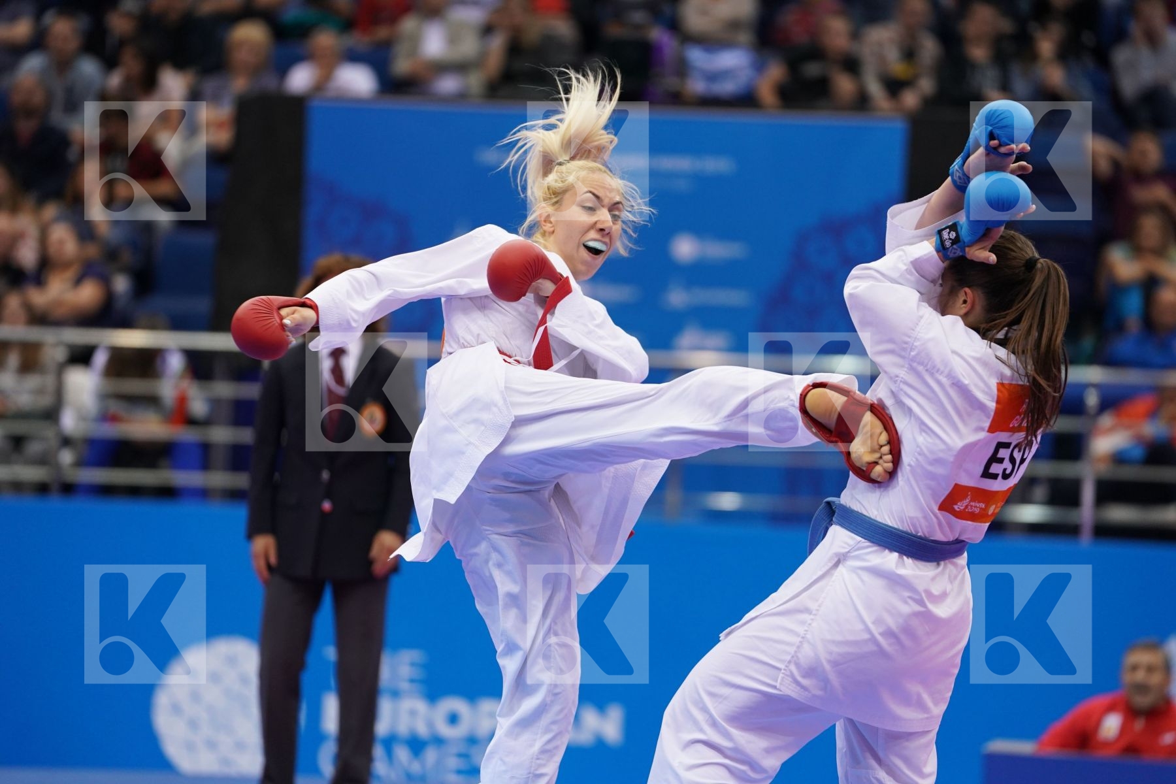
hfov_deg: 10.3
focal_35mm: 200
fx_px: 6533
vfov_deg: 6.9
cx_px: 588
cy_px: 392
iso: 1600
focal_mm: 200
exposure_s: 1/1000
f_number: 2.8
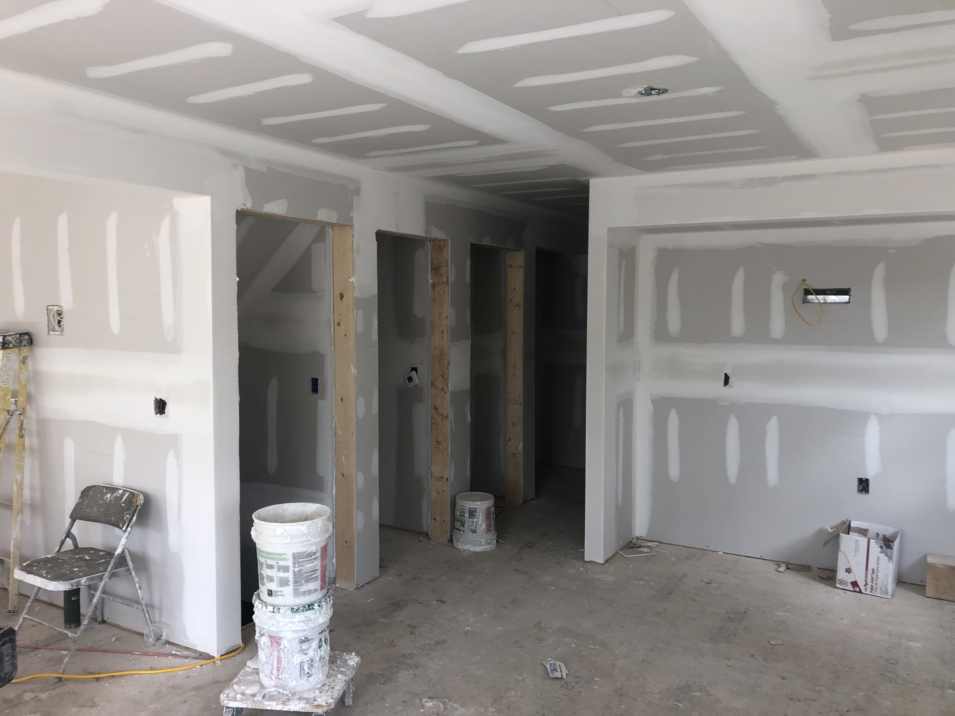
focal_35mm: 28
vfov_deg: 49.7
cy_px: 358
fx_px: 772
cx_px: 478
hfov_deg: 63.4
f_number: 1.8
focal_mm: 3.99
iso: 40
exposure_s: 1/120
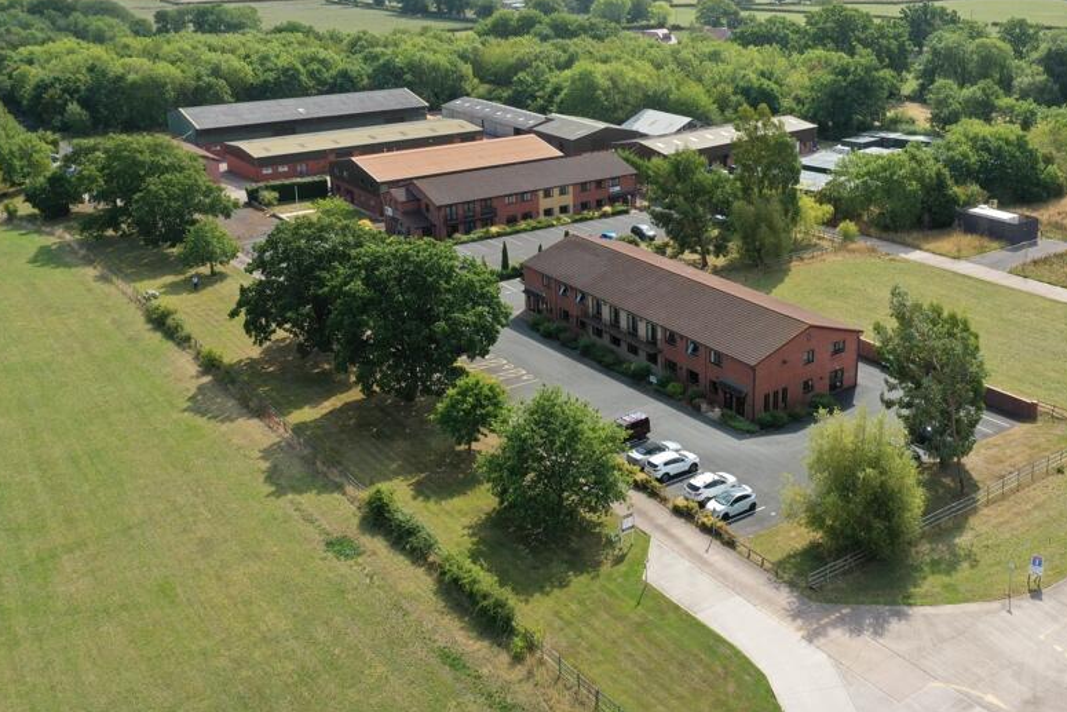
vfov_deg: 35.7
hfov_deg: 51.1
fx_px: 1097
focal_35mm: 37
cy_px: 260
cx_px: 690
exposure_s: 1/320
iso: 100
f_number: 5.6
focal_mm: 10.26
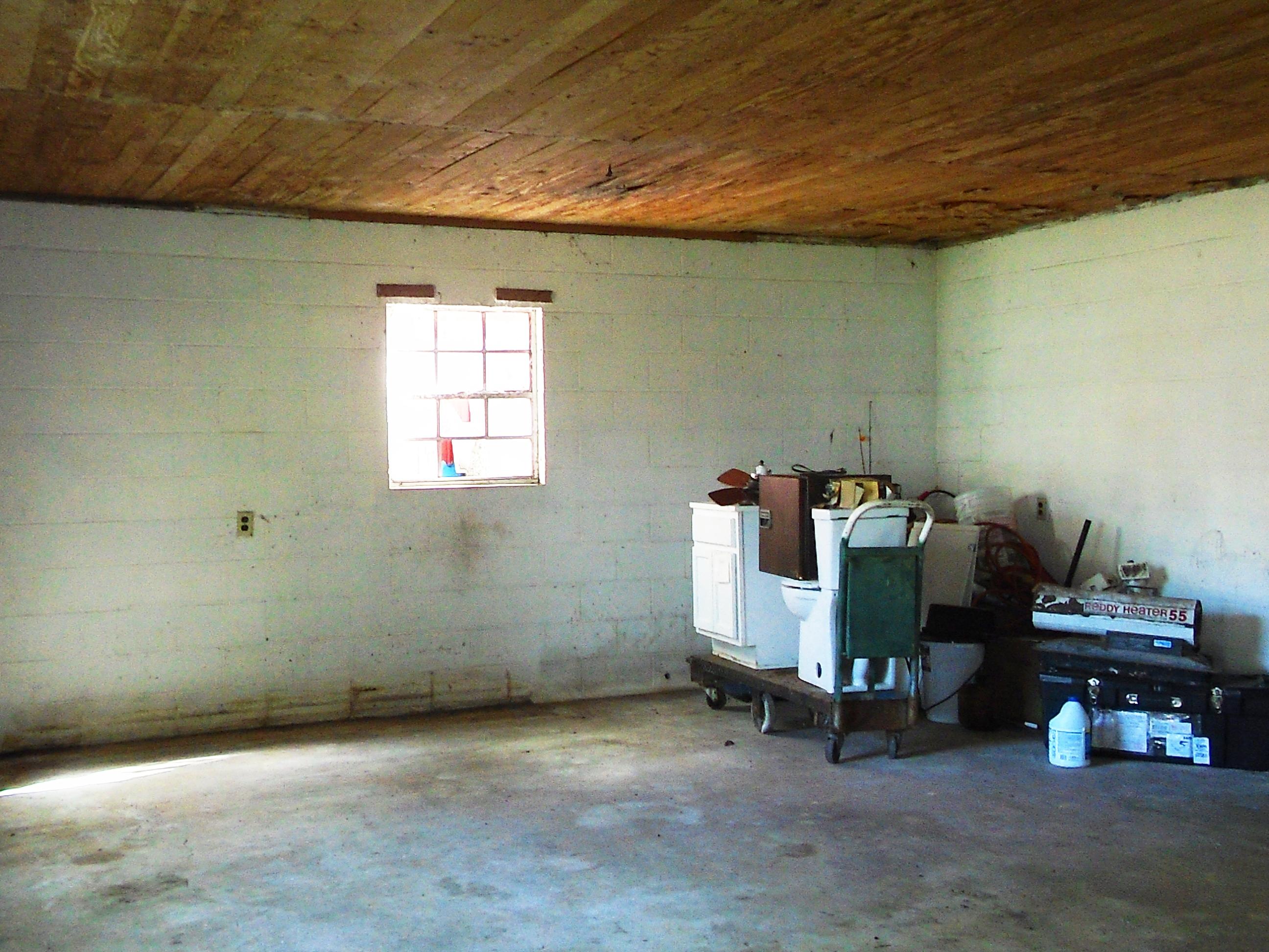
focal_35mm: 42
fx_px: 1540
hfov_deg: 44.8
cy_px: 476
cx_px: 634
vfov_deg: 34.3
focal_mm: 7.4
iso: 400
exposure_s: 1/40
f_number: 4.1
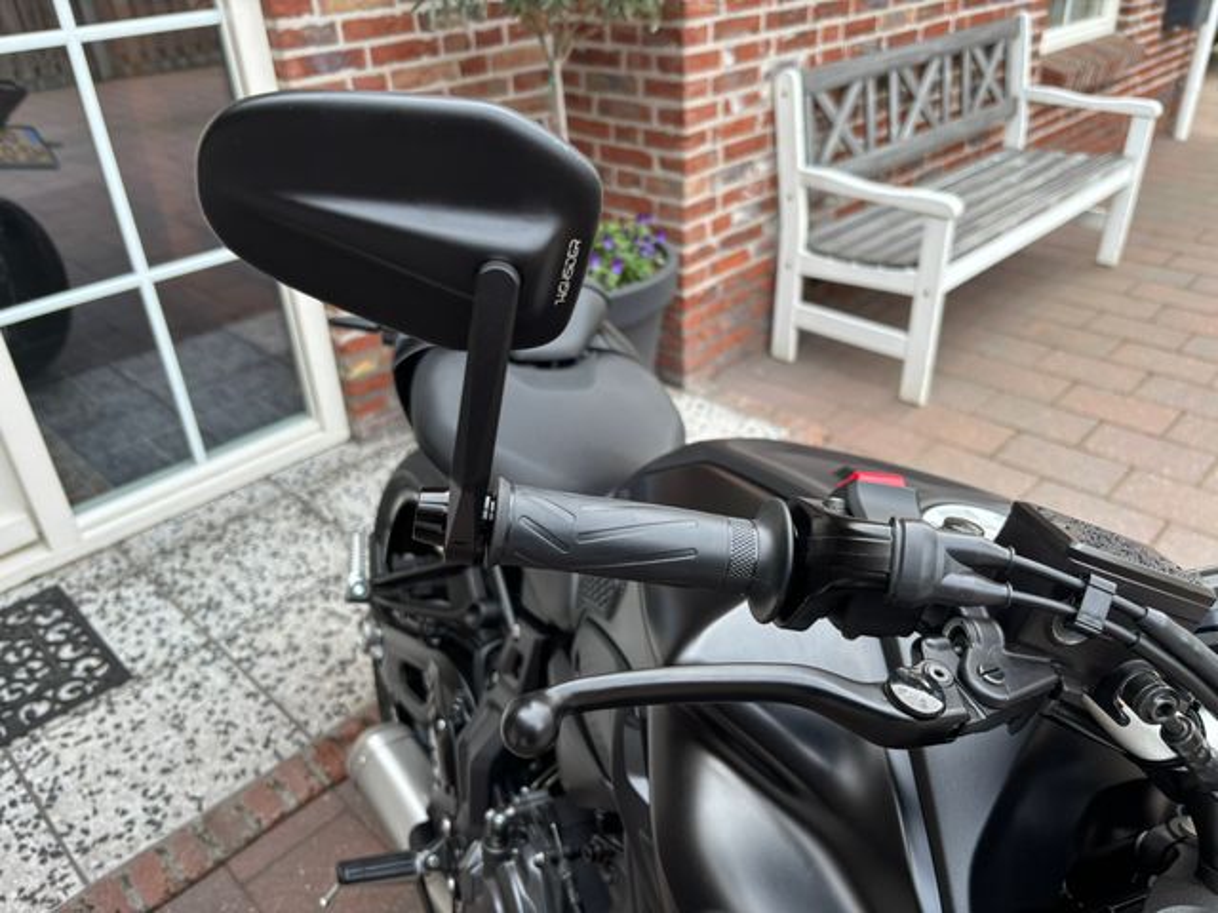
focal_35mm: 26
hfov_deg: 67.3
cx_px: 609
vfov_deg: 53.1
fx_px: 915
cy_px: 456
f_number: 1.6
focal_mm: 5.96
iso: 80
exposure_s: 1/121
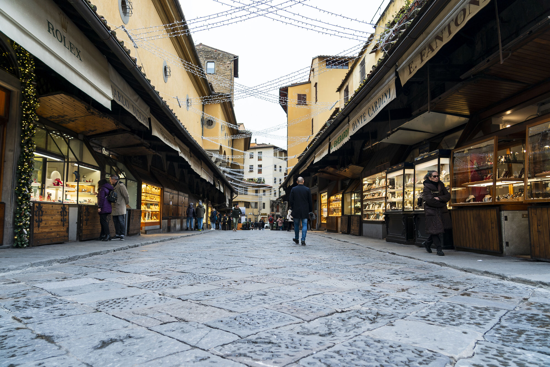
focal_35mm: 24
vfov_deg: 53.1
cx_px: 275
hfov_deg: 73.7
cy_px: 184
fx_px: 367
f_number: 4
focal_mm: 24
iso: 100
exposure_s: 1/100
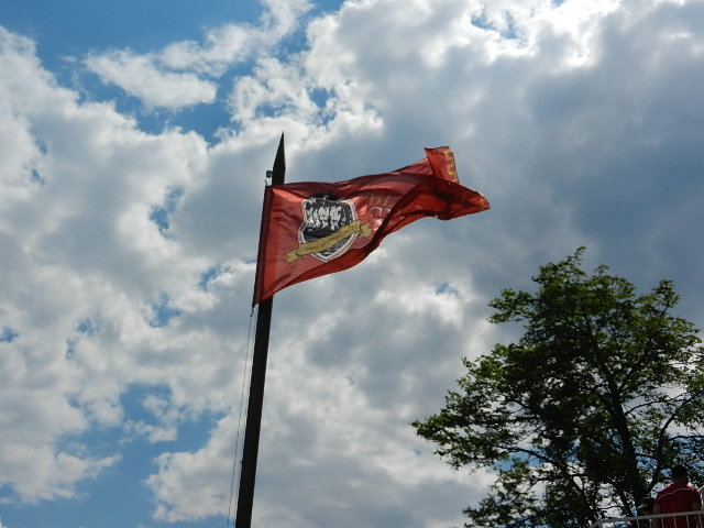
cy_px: 264
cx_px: 352
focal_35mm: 45
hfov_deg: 42.1
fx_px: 915
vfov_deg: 32.2
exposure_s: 1/1250
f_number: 8.4
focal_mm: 8.2
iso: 160
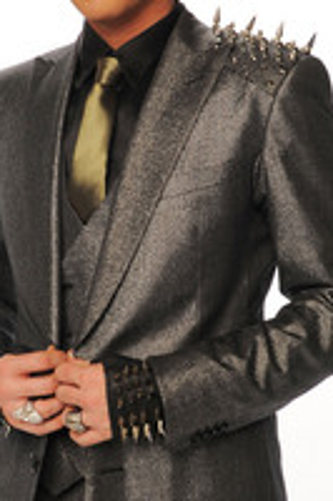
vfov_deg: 31.4
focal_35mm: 64
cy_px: 240
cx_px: 110
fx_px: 889
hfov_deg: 21.1
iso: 200
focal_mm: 32
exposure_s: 1/200
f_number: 7.1
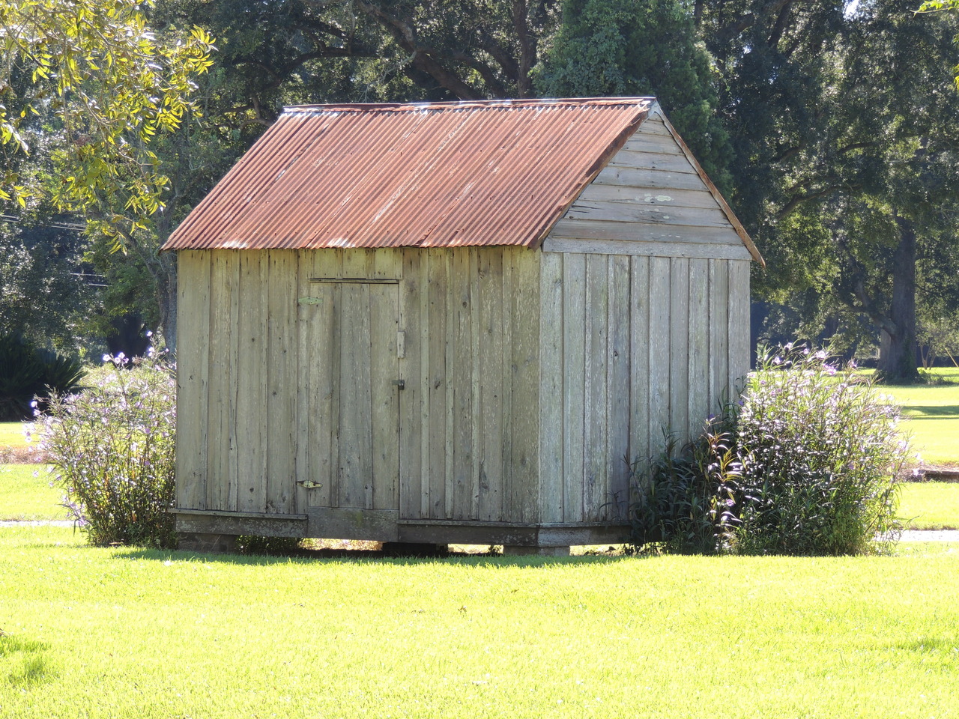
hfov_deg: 12.7
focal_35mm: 155
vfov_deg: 9.6
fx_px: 4294
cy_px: 360
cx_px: 480
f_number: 4.4
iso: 100
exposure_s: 1/125
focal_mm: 27.6
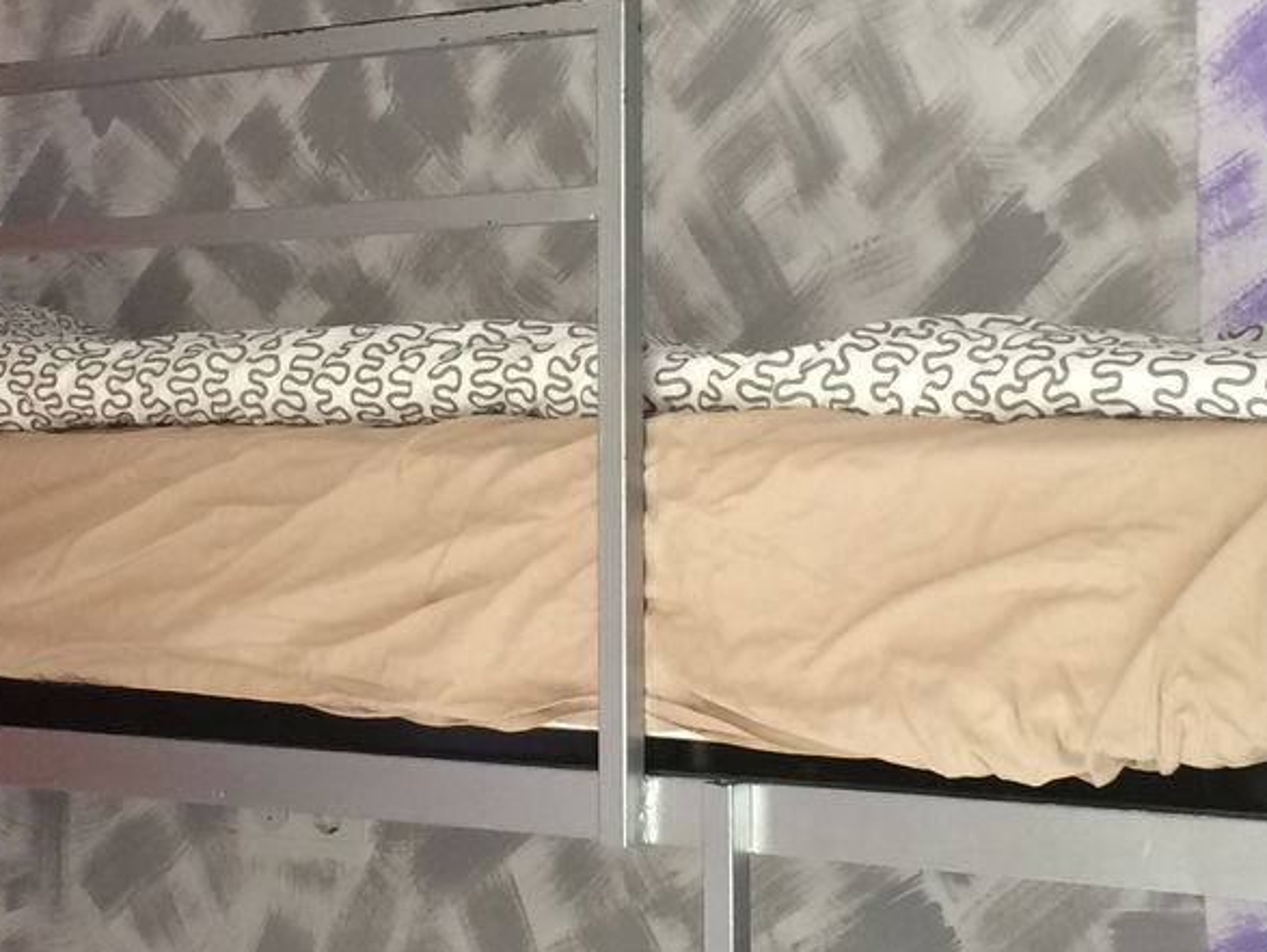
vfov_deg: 18.7
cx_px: 468
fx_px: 2893
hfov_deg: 24.6
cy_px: 391
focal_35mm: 79
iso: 40
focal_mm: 4.15
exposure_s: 1/30
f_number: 2.2
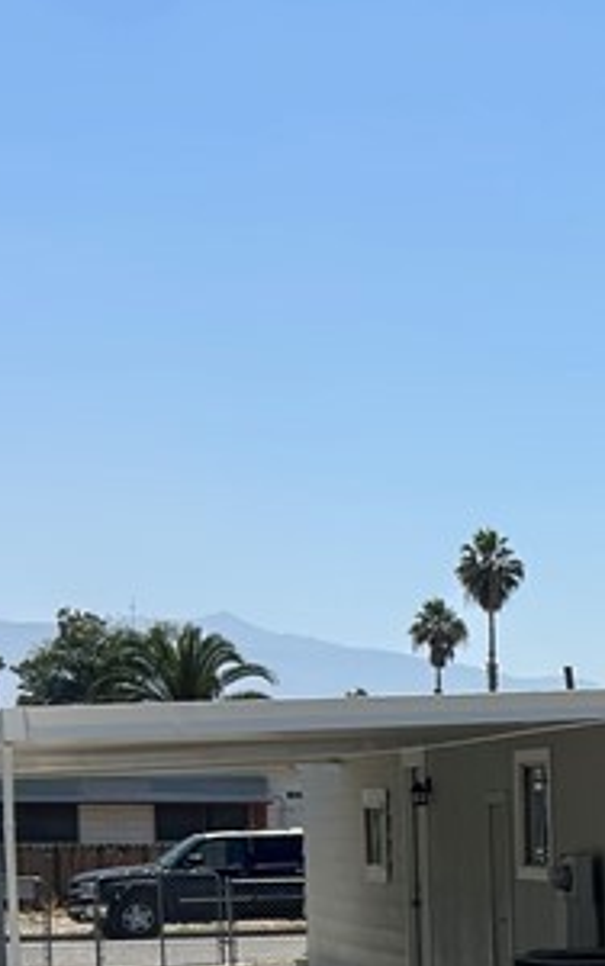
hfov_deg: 11.5
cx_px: 1442
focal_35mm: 94
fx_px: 2475
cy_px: 969
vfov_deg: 21.3
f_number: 1.5
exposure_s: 1/5319
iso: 50
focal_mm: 5.7
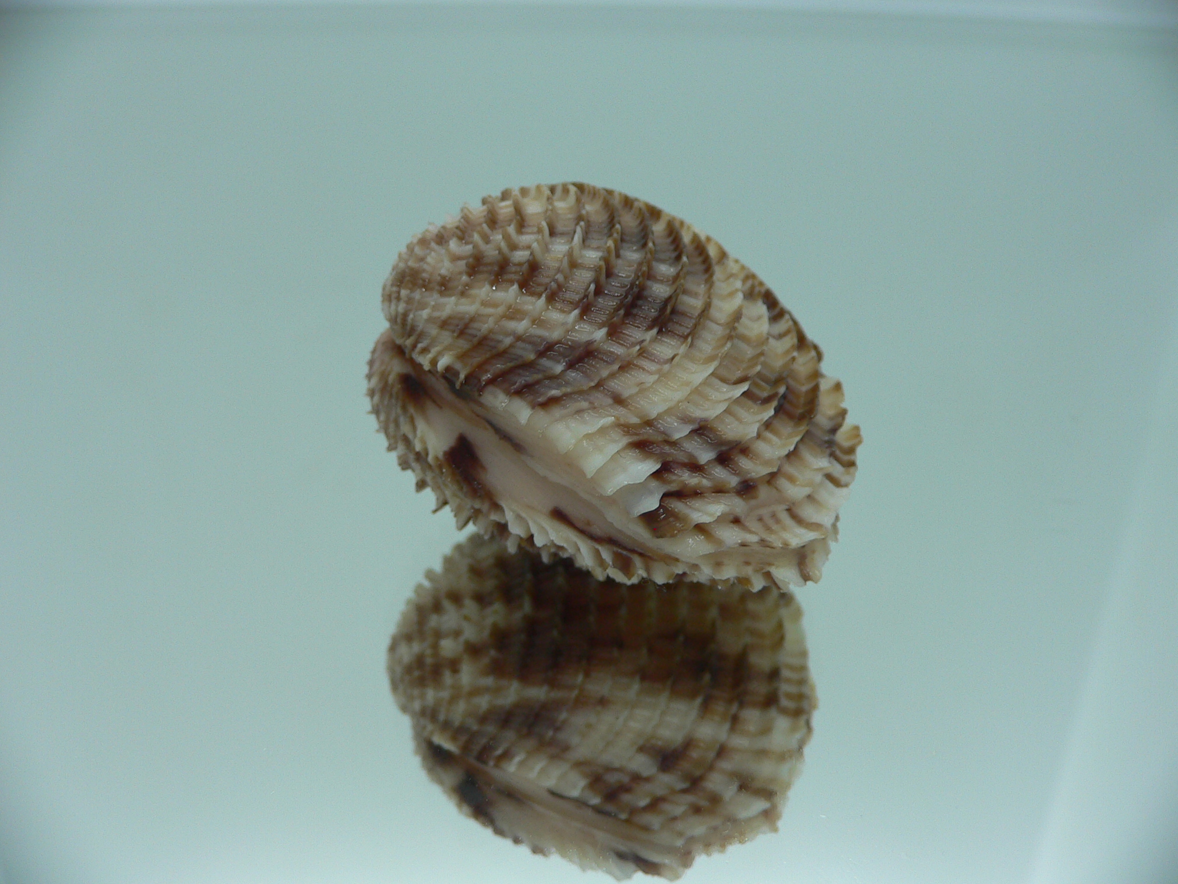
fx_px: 1191
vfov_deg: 40.7
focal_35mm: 35
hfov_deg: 52.6
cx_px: 589
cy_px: 442
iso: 80
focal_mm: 4.6
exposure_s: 1/60
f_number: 2.8
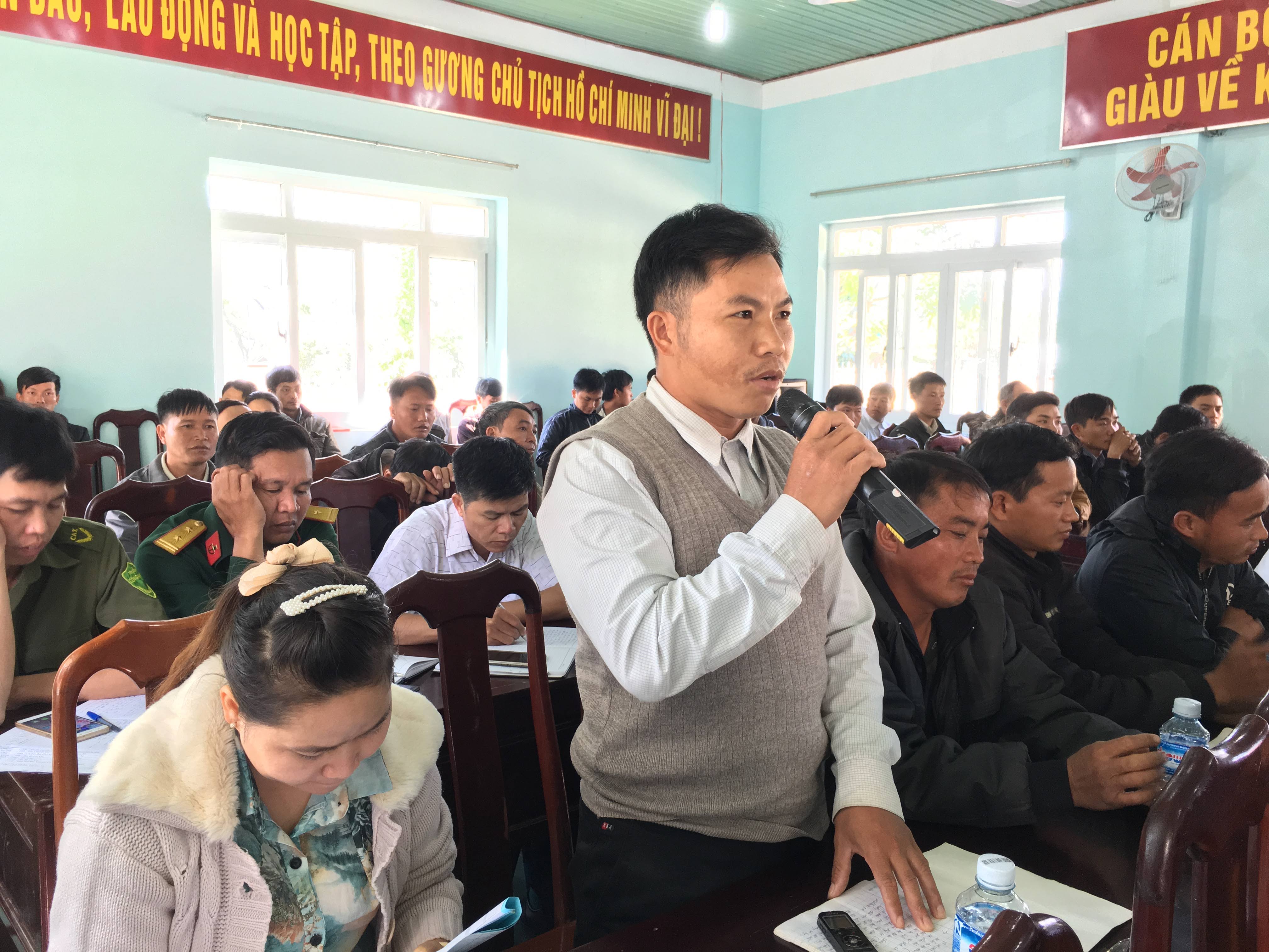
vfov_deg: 48.2
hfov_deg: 61.7
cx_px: 634
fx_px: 1063
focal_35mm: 29
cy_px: 476
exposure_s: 1/33
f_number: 2.2
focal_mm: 4.15
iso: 50
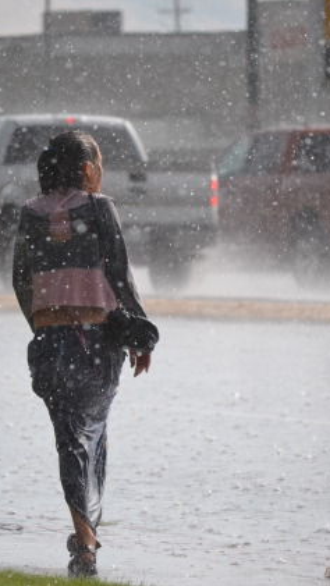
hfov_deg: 3.5
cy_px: 293
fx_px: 5376
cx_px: 124
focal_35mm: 346
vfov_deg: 6.2
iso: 400
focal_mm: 145
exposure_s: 1/2000
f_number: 5.3
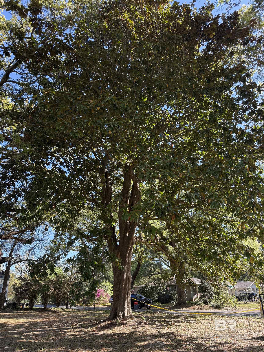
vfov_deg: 71.6
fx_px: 244
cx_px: 132
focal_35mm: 24
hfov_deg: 56.8
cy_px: 176
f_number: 1.78
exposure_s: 1/539
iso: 100
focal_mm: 6.76
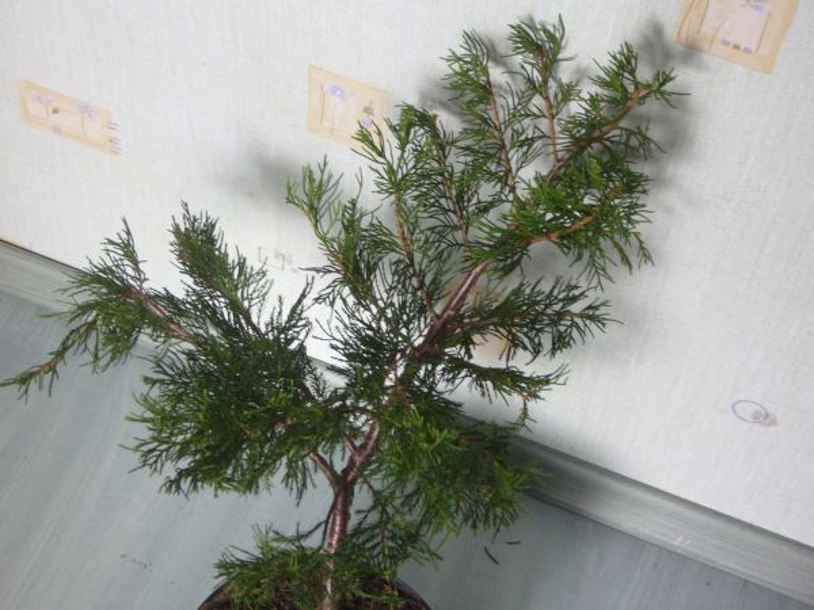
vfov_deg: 21.0
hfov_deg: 27.8
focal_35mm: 70
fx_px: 1646
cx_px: 407
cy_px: 305
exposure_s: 1/13
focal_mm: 11.5
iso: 100
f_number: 4
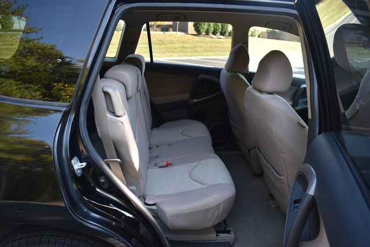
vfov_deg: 48.0
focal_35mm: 27
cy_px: 124
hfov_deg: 67.4
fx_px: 278
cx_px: 185
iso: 400
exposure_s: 1/250
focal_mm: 18
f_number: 4
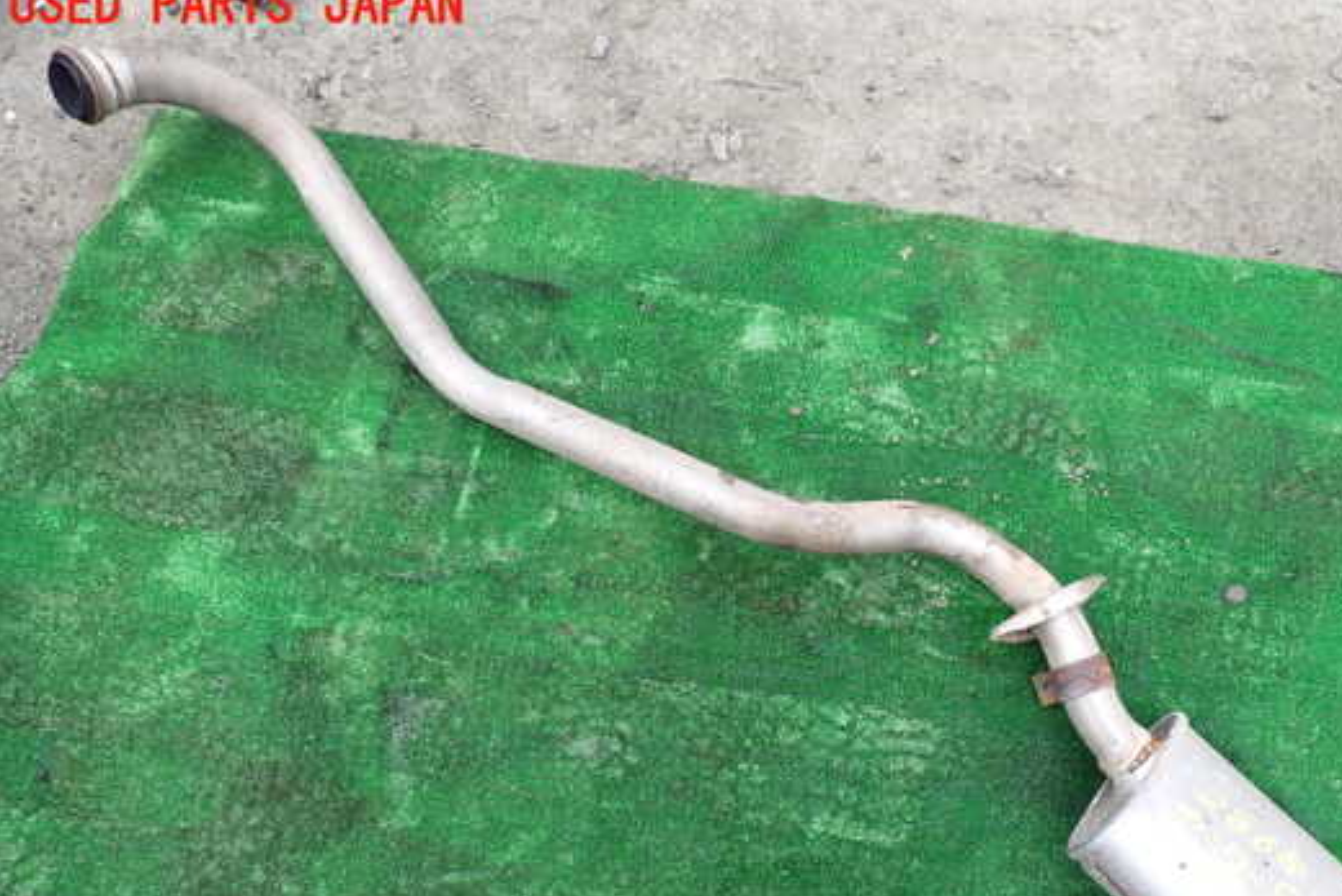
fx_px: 1119
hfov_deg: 61.6
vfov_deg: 43.3
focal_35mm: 30
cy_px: 555
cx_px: 769
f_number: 2.8
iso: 100
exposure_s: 1/320
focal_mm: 4.5
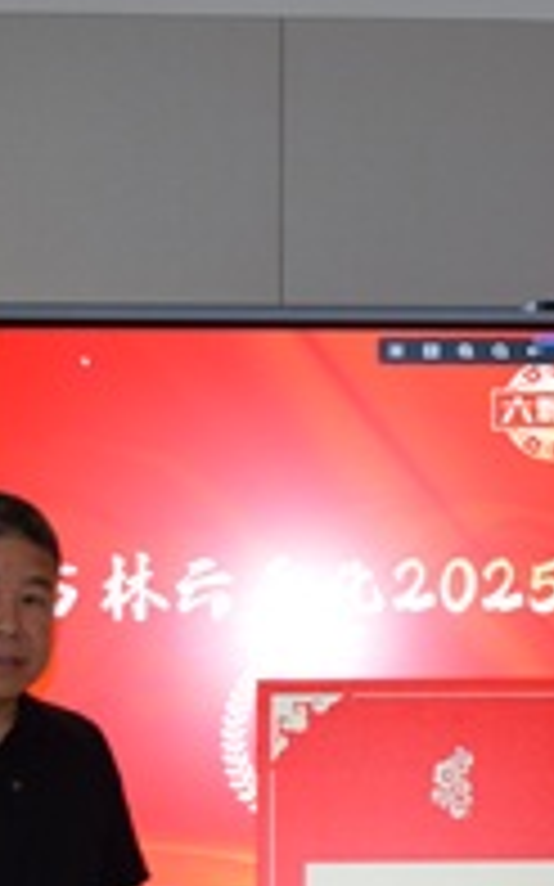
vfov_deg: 18.6
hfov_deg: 11.6
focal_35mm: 112
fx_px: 2708
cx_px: 464
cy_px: 540
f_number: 4.5
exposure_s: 1/80
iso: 800
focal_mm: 24
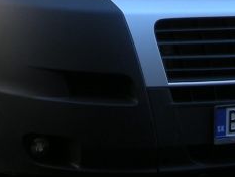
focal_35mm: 150
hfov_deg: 13.1
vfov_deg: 9.7
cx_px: 32
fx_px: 1019
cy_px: -70
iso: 64
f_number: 2.8
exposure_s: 1/60
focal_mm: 5.7
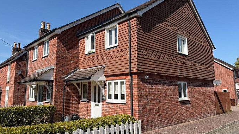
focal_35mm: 27
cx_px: 120
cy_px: 66
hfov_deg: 69.9
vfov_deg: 42.9
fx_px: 171
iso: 80
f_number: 1.78
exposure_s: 1/4405
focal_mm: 6.76
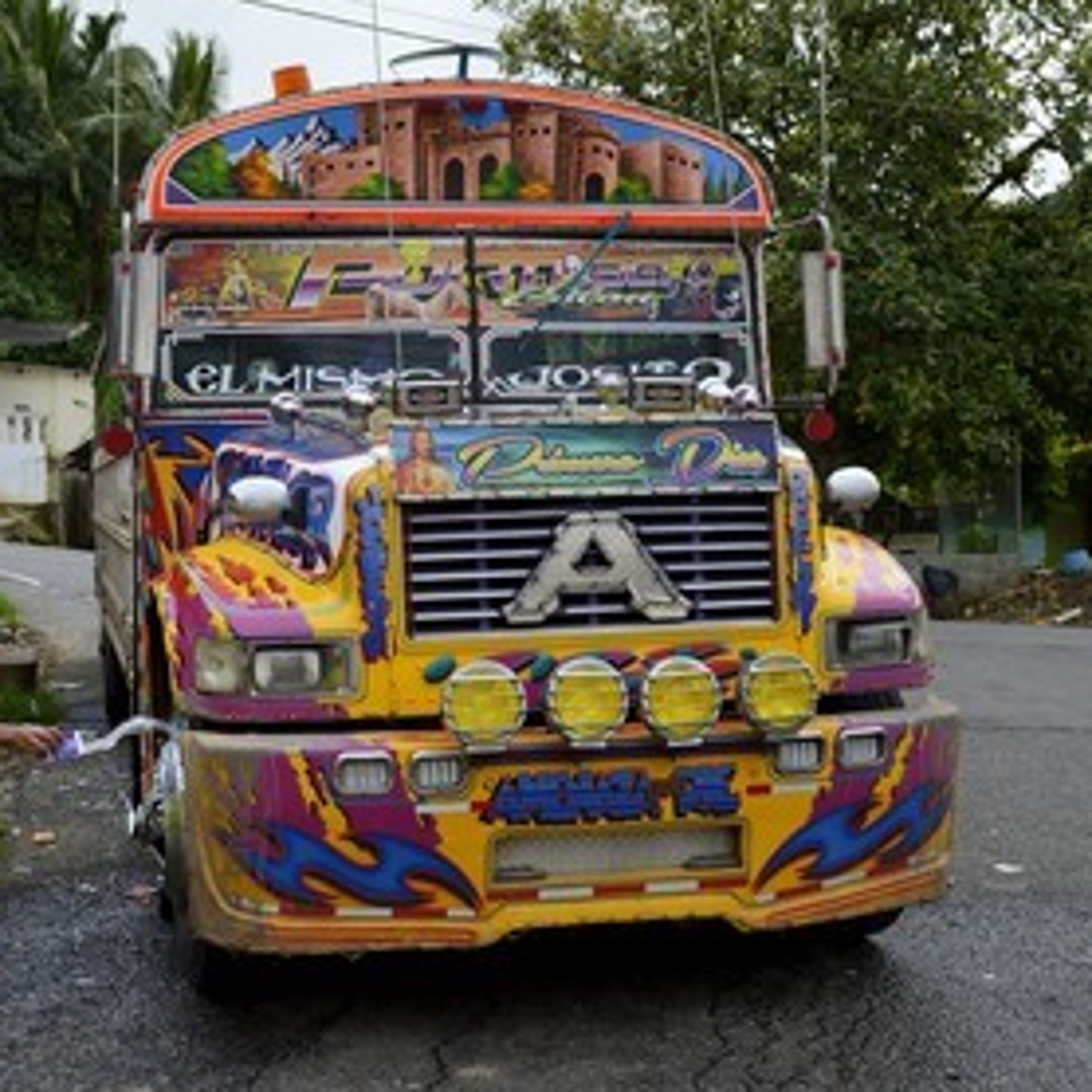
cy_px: 546
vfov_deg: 37.6
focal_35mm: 45
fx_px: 1606
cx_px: 393
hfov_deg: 37.3
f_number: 9
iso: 400
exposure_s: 1/200
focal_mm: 35
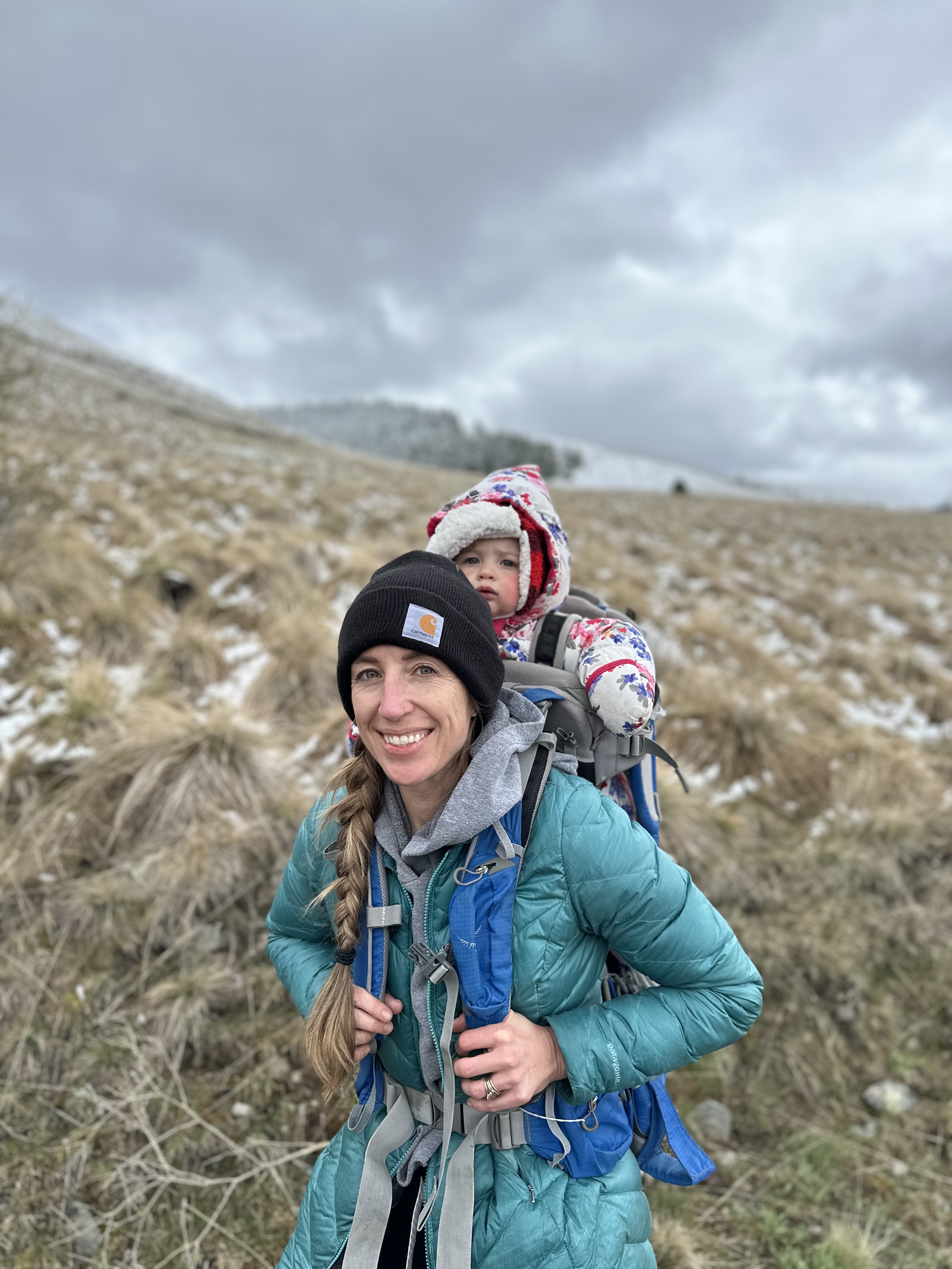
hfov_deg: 56.8
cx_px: 476
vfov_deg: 71.6
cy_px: 634
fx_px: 880
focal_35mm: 24
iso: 80
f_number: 1.78
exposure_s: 1/1949
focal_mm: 6.86
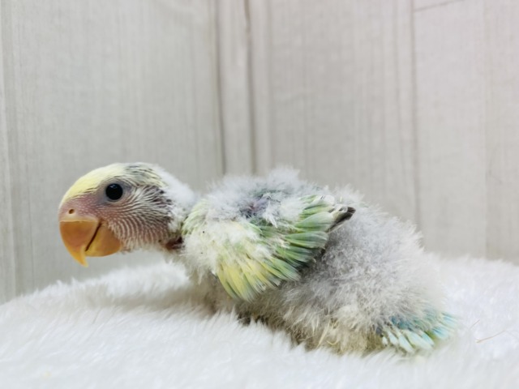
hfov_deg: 69.4
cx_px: 260
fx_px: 375
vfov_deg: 54.9
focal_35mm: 25
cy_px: 194
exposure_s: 1/100
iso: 40
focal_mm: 4.25
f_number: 1.8
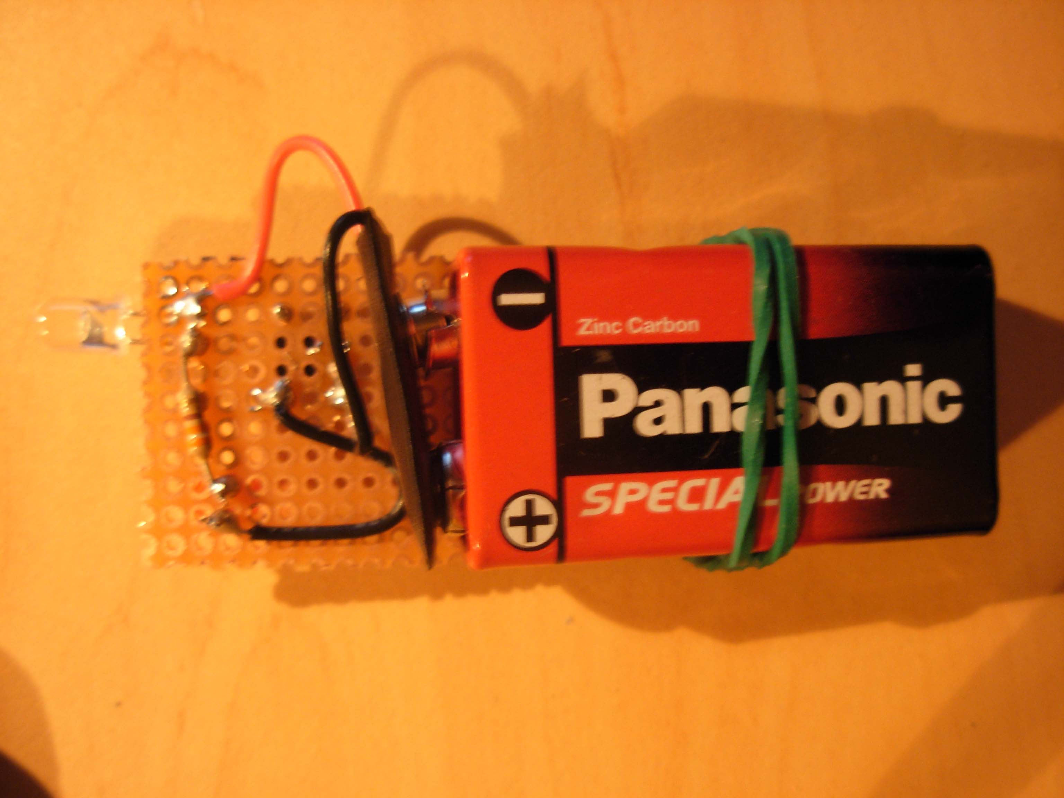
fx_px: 1168
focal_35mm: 38
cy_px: 399
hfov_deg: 49.0
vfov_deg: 37.7
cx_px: 532
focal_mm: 6.3
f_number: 2.9
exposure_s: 1/4
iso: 158
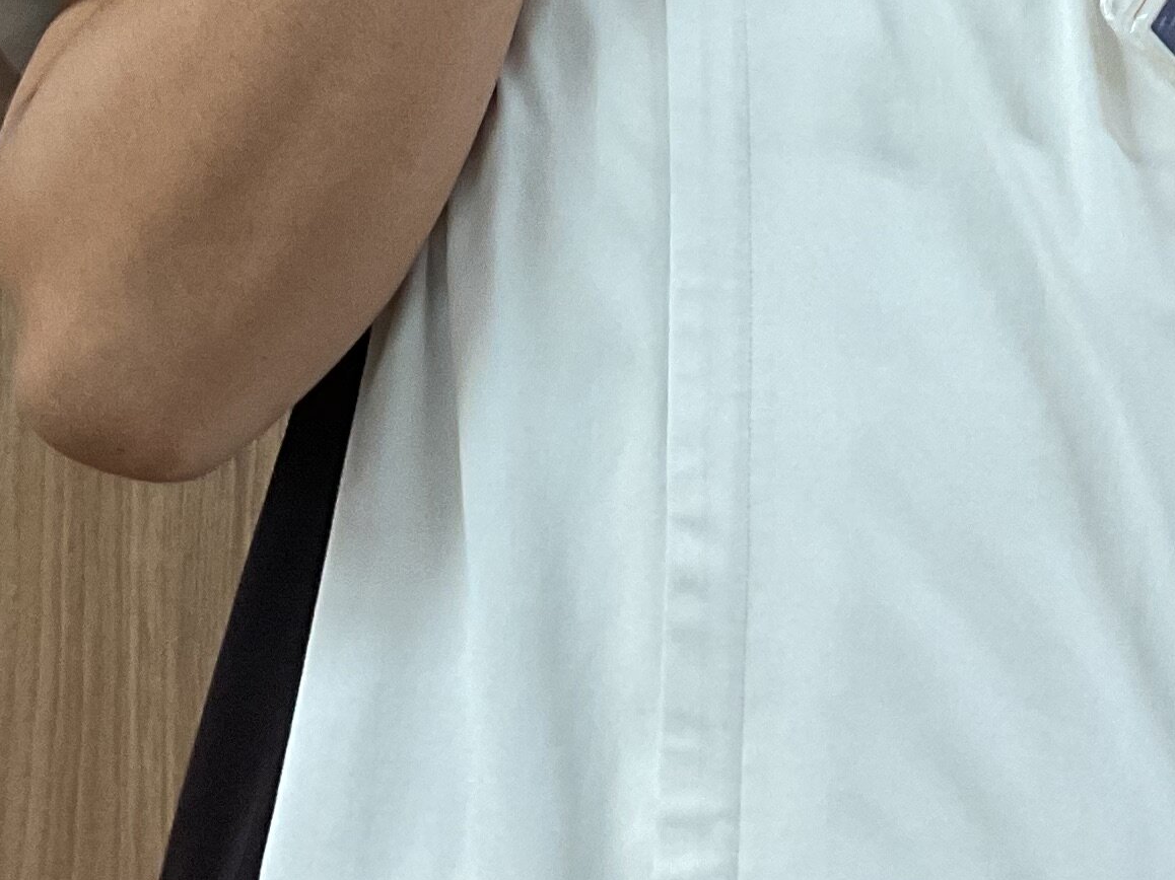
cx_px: 990
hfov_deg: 19.2
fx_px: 3428
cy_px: -481
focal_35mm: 101
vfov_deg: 13.7
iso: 100
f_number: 1.8
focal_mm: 3
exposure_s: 1/60
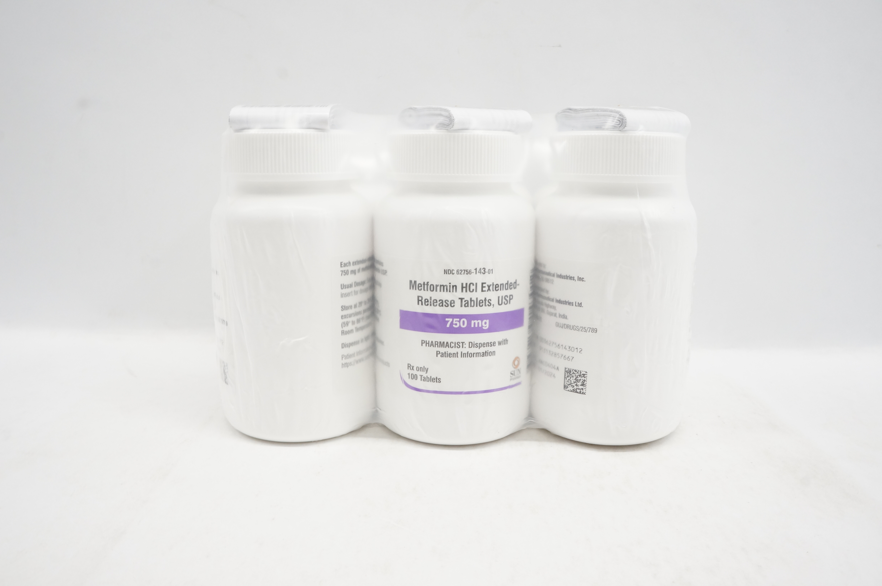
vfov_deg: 47.8
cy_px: 293
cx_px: 441
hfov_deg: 67.4
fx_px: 661
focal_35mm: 27
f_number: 13
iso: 800
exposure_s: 1/30
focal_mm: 18
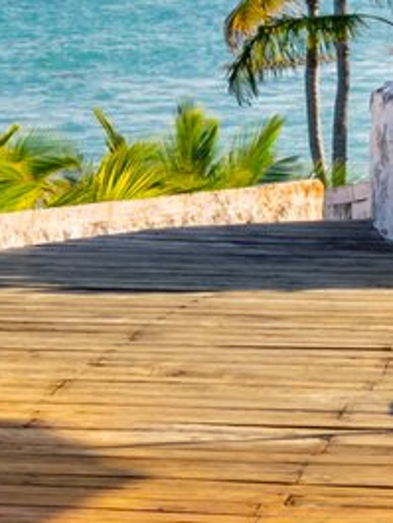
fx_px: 3948
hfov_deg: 5.7
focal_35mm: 261
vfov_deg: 7.3
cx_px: 126
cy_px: -522
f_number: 11
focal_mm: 24
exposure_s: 1/40
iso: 100
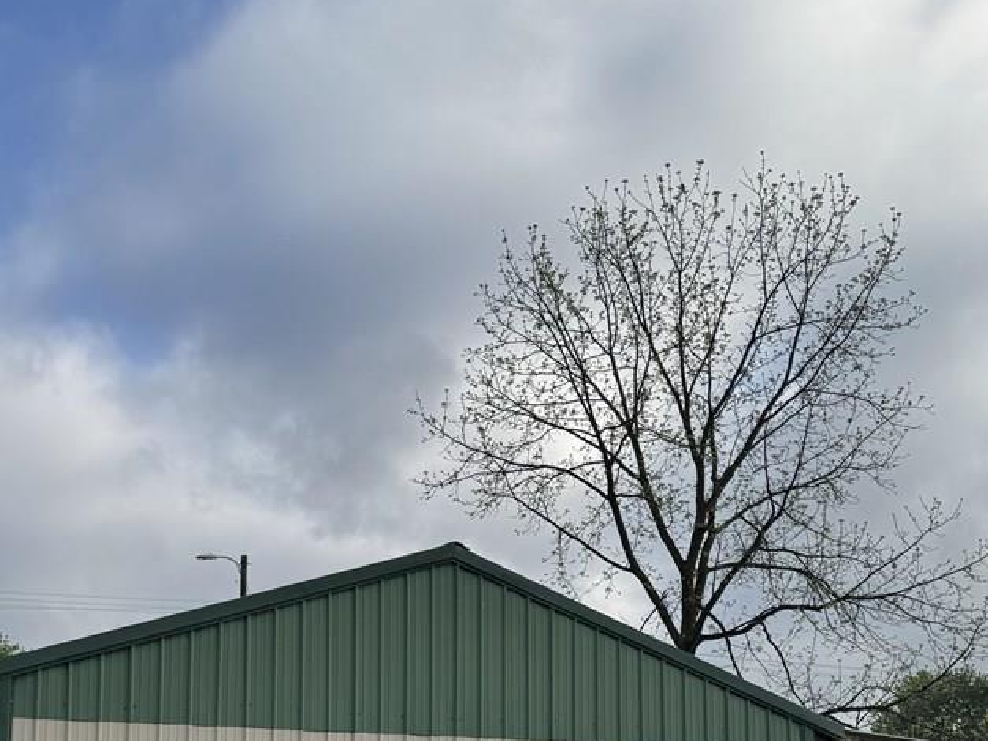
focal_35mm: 49
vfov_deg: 28.3
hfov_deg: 38.6
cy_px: 699
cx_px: 353
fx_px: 1398
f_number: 1.78
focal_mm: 6.76
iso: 80
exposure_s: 1/4608
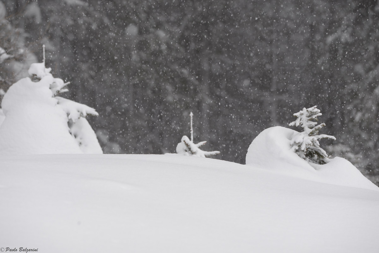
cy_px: 126
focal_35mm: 240
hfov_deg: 8.6
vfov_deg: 5.7
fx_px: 2527
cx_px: 190
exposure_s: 1/250
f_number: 9
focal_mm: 240
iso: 450
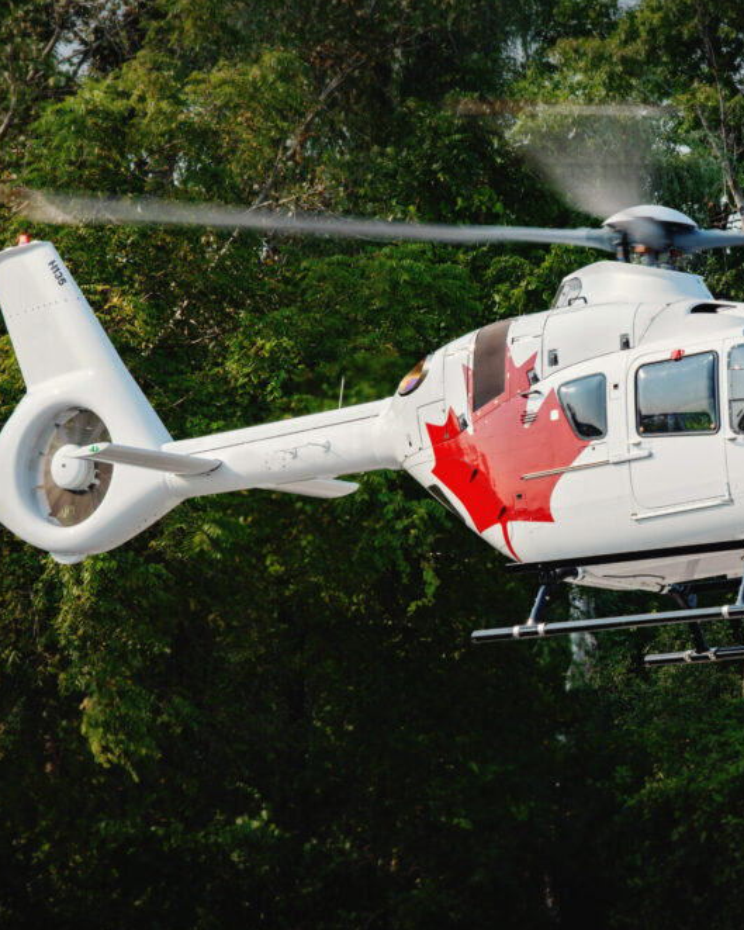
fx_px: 6604
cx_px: 595
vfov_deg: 8.1
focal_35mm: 240
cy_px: 469
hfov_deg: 6.4
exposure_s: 1/125
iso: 100
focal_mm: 165
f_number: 11
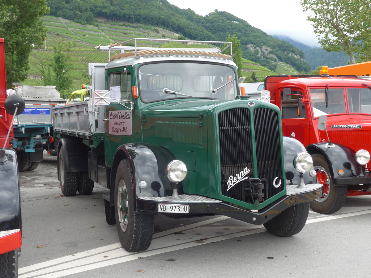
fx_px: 525
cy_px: 139
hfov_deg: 38.9
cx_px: 186
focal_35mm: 49
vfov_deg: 29.7
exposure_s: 1/160
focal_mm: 10.1
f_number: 3.2
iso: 80
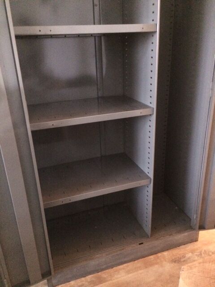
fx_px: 240
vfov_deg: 61.7
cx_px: 108
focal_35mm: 29
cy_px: 144
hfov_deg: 48.2
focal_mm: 4.15
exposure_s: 1/17
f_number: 2.2
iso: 640
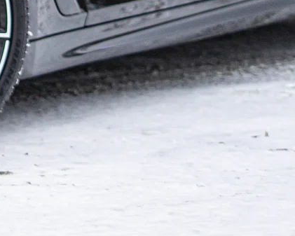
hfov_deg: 5.2
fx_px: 3179
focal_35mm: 364
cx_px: -355
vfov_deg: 4.2
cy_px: -155
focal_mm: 85
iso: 800
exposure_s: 1/1000
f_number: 2.5
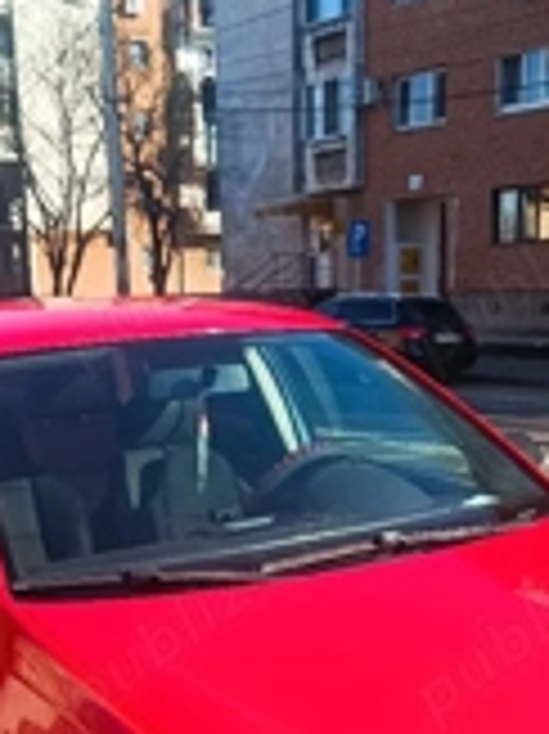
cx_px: 302
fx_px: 1249
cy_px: 662
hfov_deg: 24.8
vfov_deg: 31.2
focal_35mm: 59
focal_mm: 5.59
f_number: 1.88
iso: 51
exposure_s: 1/714
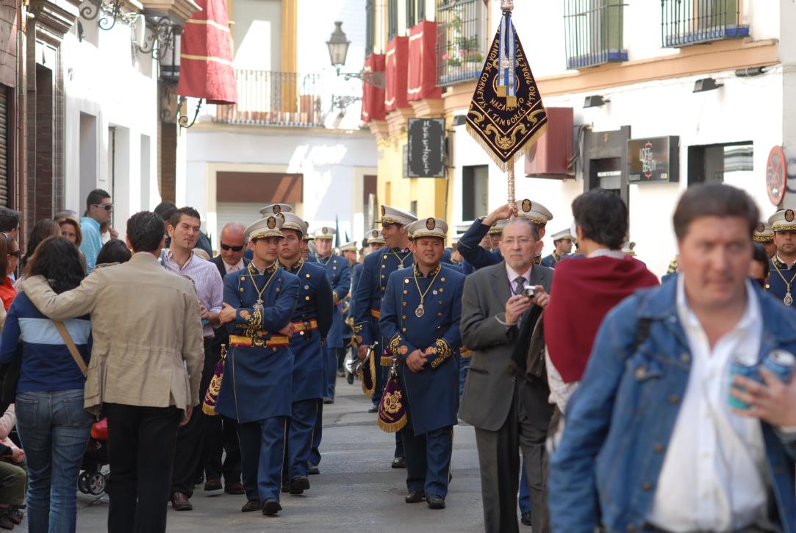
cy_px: 266
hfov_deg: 27.0
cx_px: 398
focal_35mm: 75
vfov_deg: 18.2
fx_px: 1660
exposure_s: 1/100
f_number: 2.8
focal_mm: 50
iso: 100
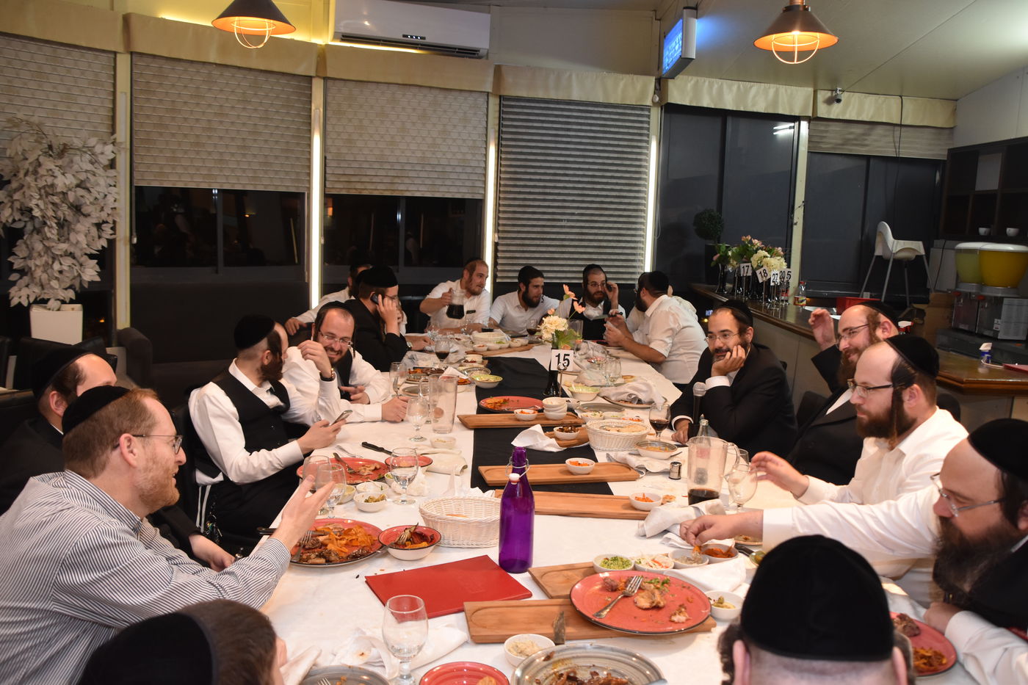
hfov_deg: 67.4
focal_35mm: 27
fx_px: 771
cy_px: 342
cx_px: 514
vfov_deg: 47.9
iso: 1100
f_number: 3.5
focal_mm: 18
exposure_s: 1/60
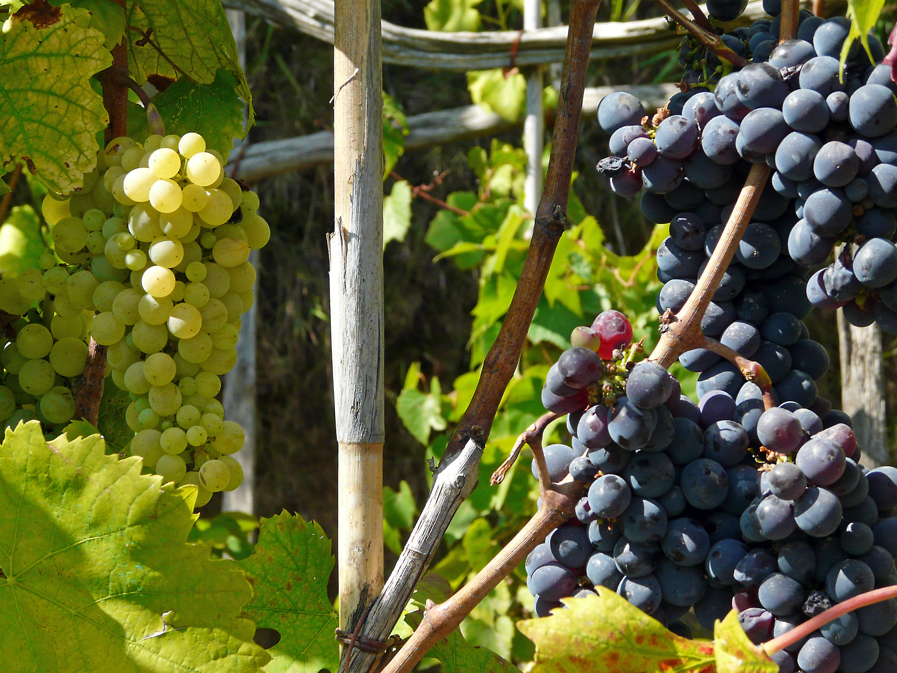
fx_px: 2954
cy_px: 336
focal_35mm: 114
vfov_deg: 13.0
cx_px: 448
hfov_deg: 17.3
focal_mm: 18.8
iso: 100
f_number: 4.5
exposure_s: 1/200
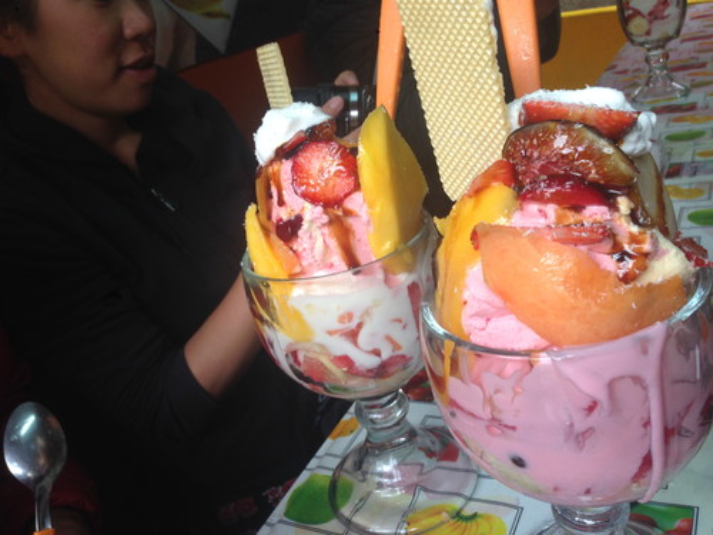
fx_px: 680
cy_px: 268
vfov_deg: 42.9
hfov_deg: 55.4
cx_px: 356
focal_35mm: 33
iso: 50
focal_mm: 4.12
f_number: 2.4
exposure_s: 1/40
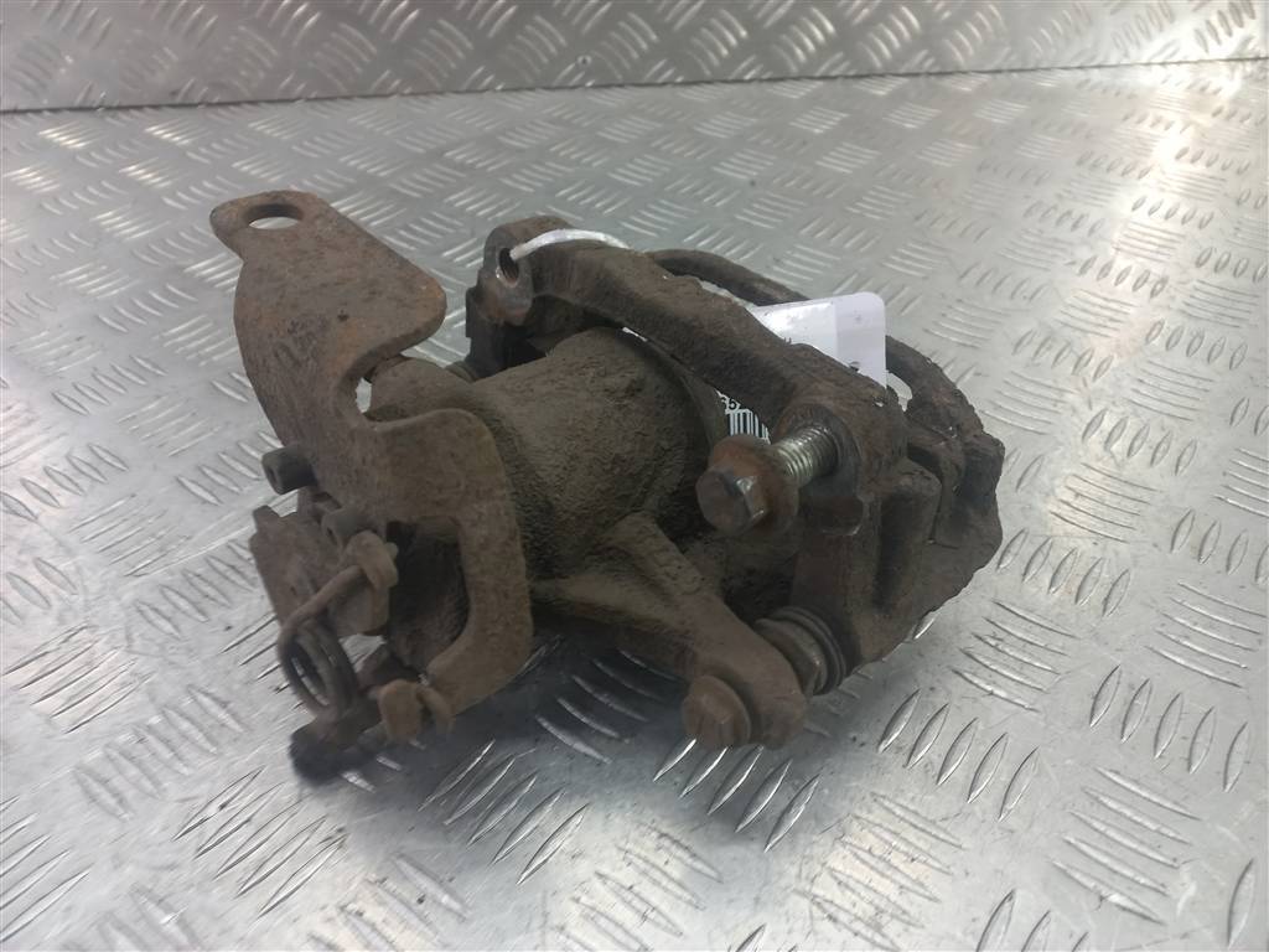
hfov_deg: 69.4
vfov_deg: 54.9
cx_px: 634
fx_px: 916
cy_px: 476
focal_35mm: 25
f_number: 1.8
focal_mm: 4.6
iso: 80
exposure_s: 1/50
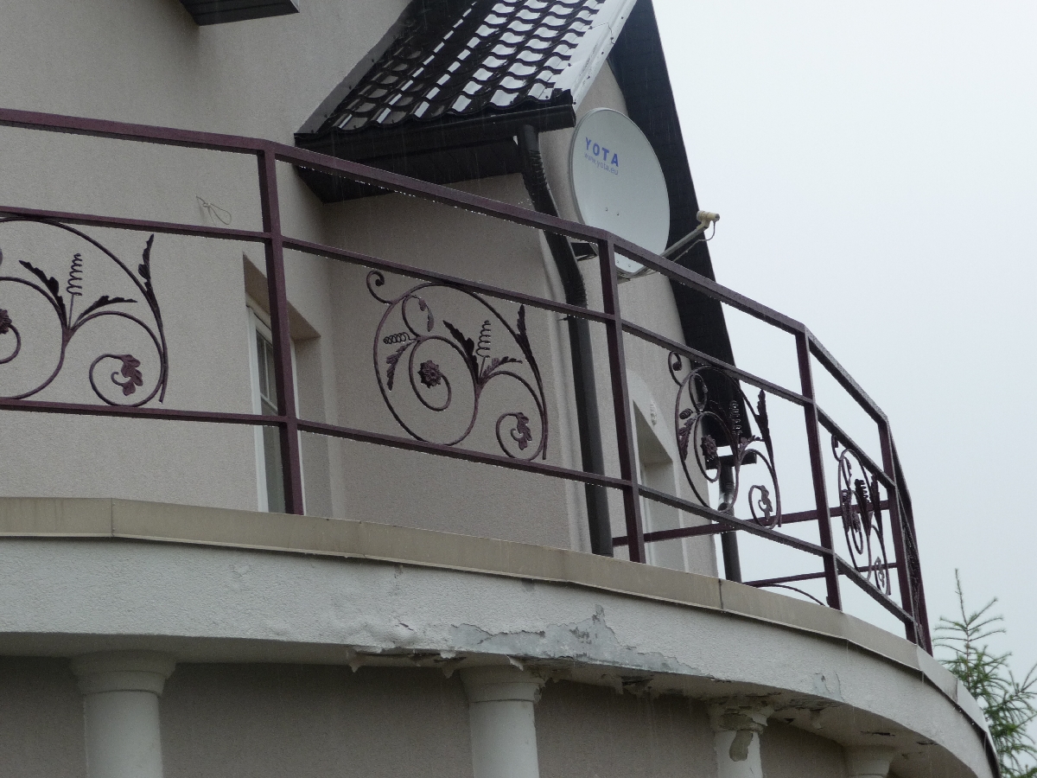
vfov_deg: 14.4
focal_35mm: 103
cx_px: 518
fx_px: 3086
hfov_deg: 19.1
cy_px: 389
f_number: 4.7
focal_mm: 17.5
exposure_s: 1/100
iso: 100
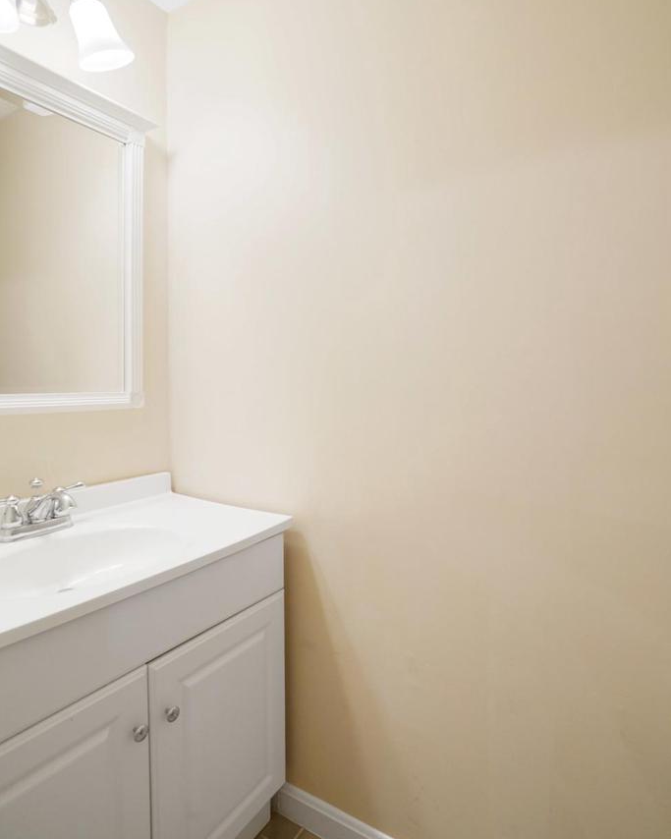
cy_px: 379
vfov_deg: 83.1
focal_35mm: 19
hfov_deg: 70.8
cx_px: 353
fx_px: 472
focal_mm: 16
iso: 1250
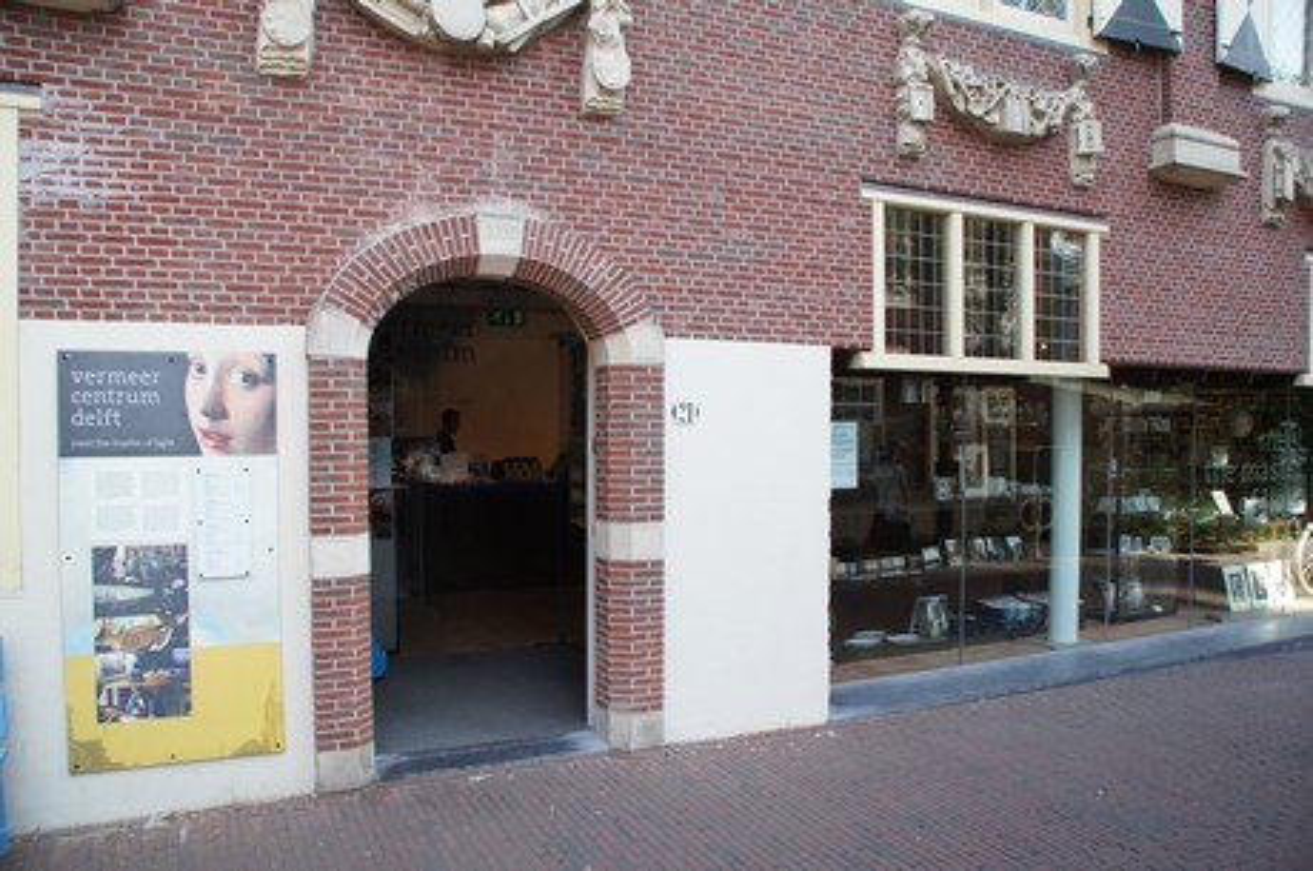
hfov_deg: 67.5
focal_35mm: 27
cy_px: 436
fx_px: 983
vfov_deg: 47.8
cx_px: 656
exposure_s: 1/80
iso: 100
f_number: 5
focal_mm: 18
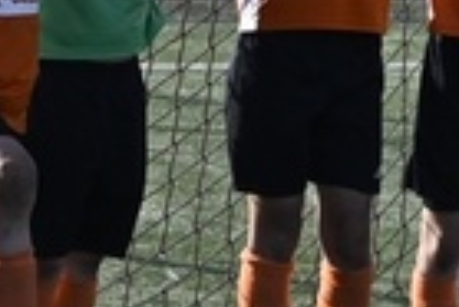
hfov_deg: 6.1
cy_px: -168
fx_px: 4225
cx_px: -438
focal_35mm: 331
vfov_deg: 4.1
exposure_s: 1/1000
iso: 180
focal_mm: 36
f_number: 4.8
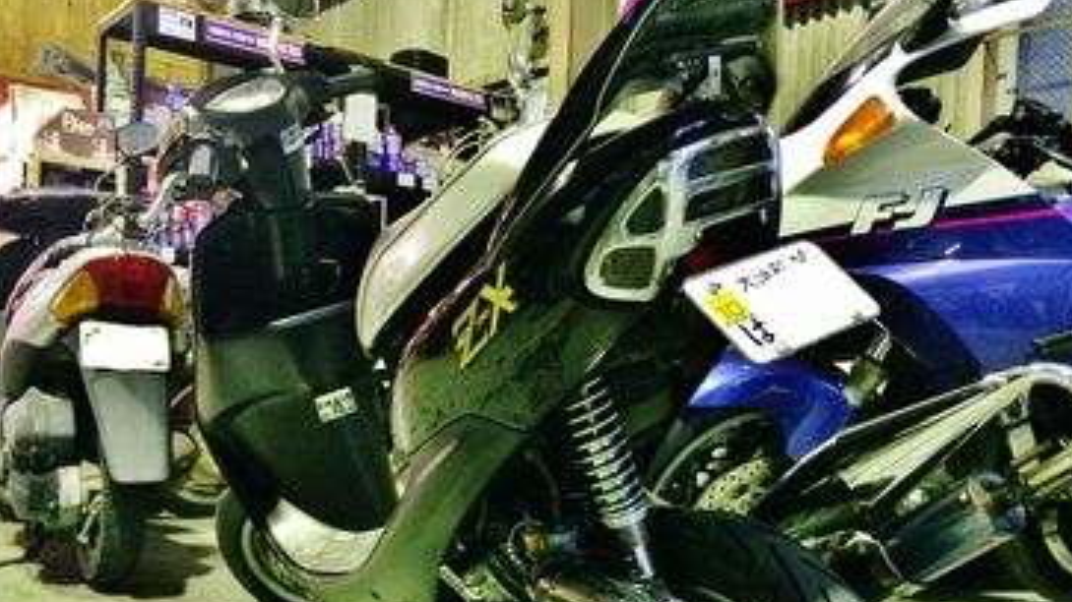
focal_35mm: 36
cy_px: 425
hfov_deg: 55.2
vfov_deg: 32.4
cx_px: 585
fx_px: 1023
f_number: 2.2
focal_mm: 4.12
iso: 320
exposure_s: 1/15
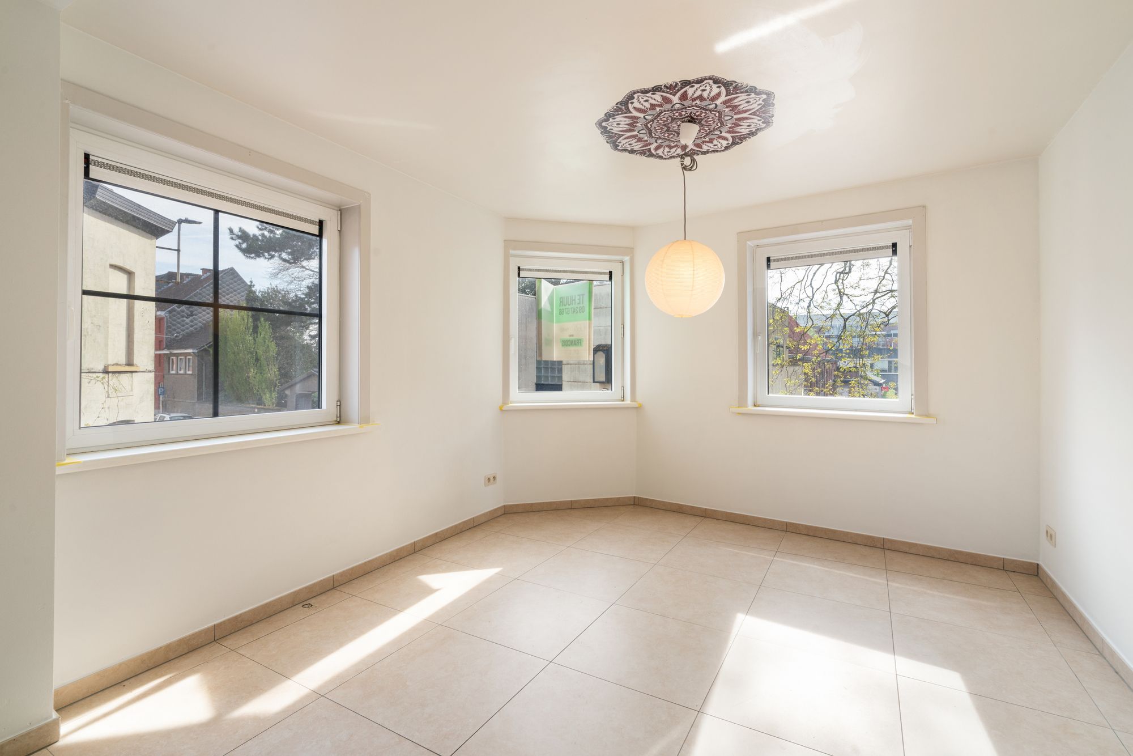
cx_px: 566
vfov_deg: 73.8
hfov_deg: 96.7
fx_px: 504
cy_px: 378
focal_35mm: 16
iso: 250
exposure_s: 1/10
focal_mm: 16
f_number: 11
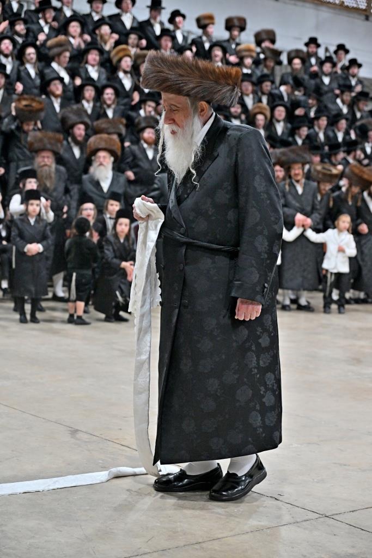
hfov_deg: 21.6
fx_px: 976
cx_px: 186
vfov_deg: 31.9
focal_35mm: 63
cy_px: 279
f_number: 4
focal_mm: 63
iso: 1600
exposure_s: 1/200
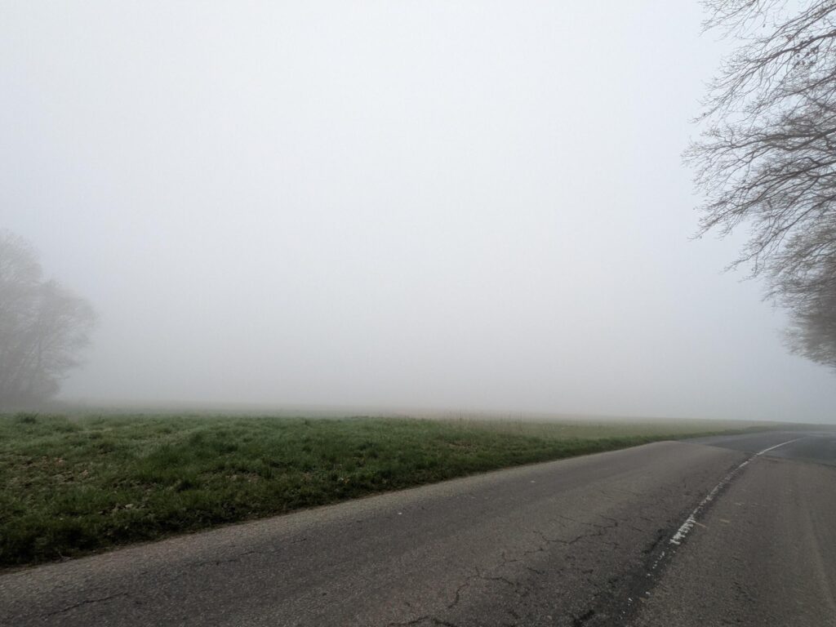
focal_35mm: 14
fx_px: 338
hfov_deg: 102.1
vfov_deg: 85.7
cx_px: 418
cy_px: 314
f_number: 2.2
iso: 88
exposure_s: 1/943
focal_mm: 1.83
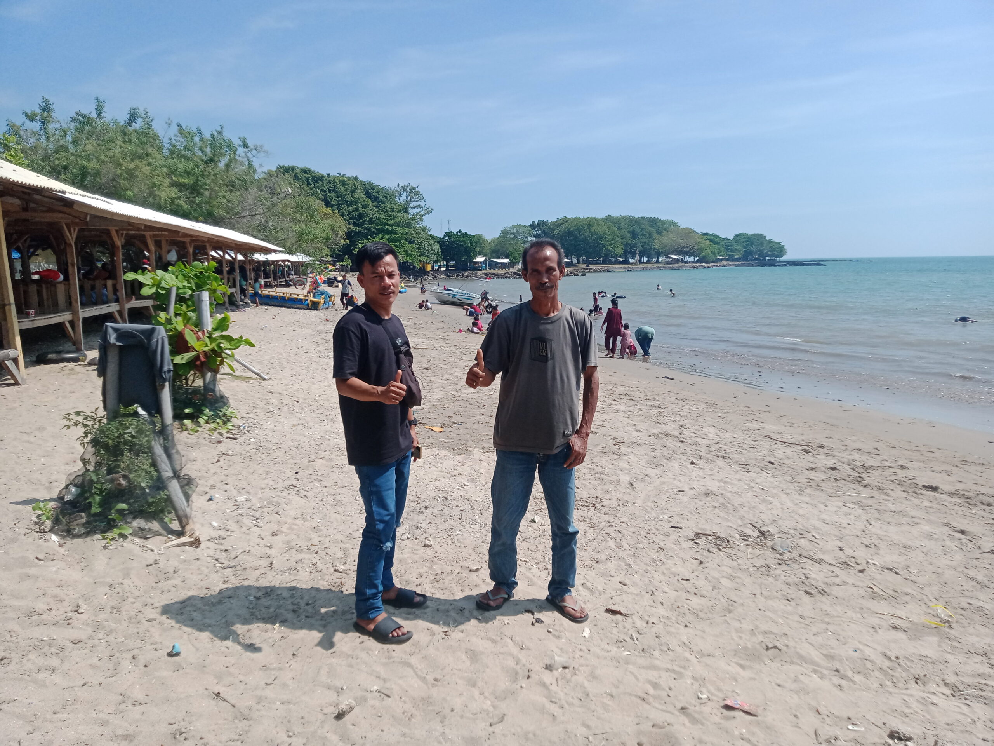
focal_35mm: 28
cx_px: 497
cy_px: 373
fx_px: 804
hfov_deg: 63.4
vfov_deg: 49.7
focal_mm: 3.37
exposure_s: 1/1456
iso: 101
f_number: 2.2
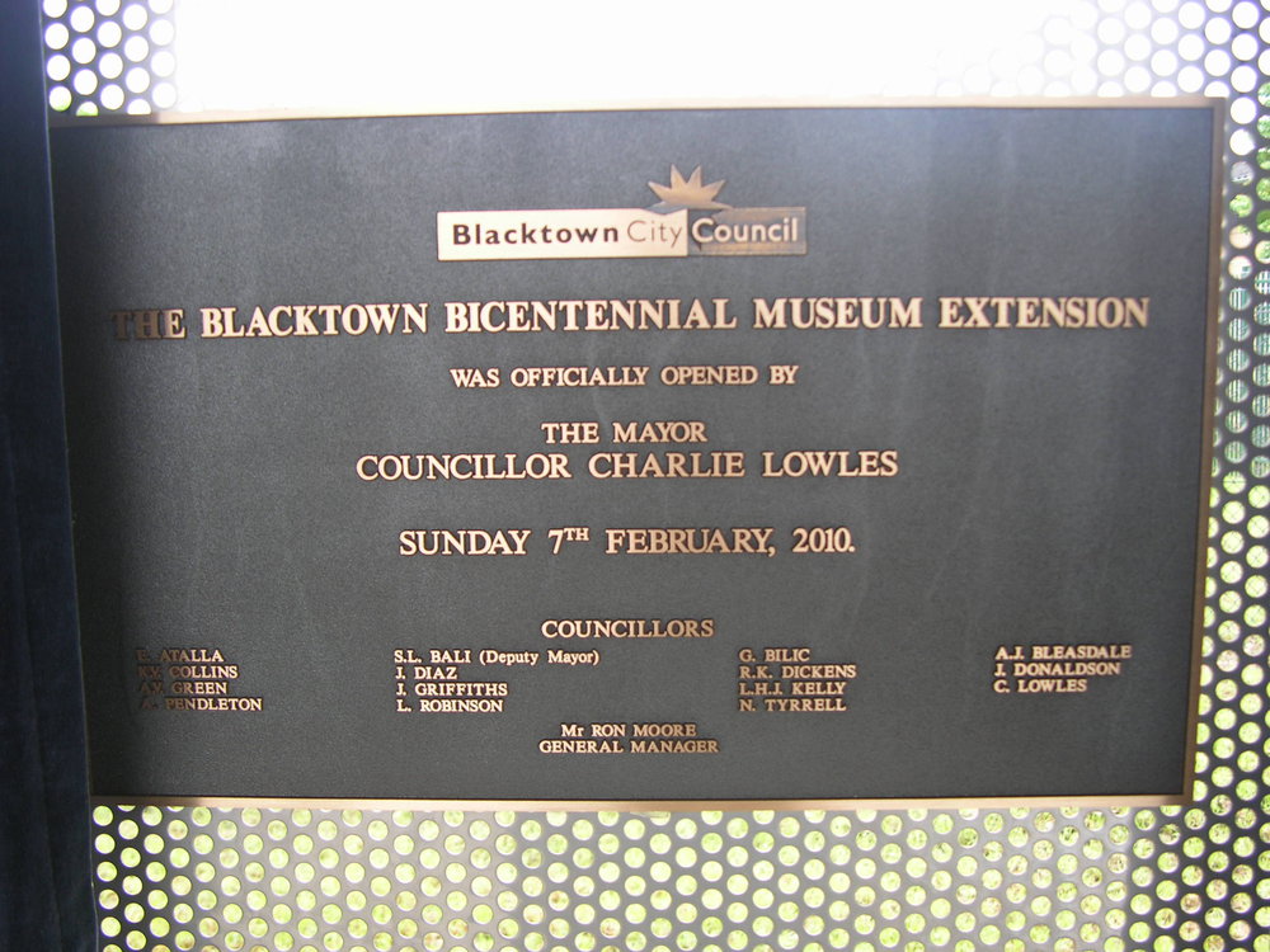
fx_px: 1431
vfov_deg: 36.8
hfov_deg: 47.9
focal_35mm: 39
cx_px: 635
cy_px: 476
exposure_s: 1/22.3
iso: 50
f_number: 2.9
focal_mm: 10
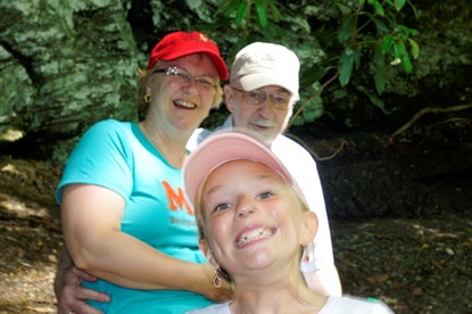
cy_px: 157
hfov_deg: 37.9
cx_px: 236
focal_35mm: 52
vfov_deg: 25.7
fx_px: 688
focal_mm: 35
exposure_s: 1/6
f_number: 9
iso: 50
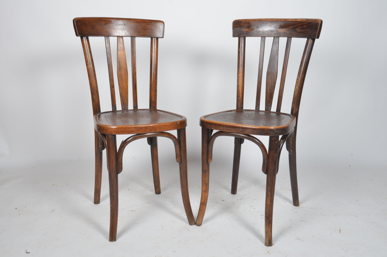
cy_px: 128
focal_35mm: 36
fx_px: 386
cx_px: 194
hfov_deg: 53.2
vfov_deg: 36.7
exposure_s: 1/125
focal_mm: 24
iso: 100
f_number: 11
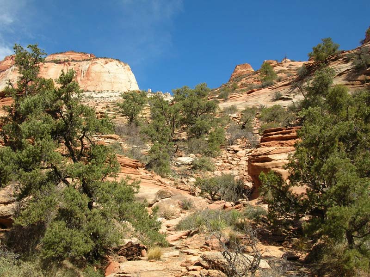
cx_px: 185
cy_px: 138
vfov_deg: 40.7
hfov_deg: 52.7
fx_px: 374
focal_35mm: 35
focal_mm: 5.8
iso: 50
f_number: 5.6
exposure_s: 1/237
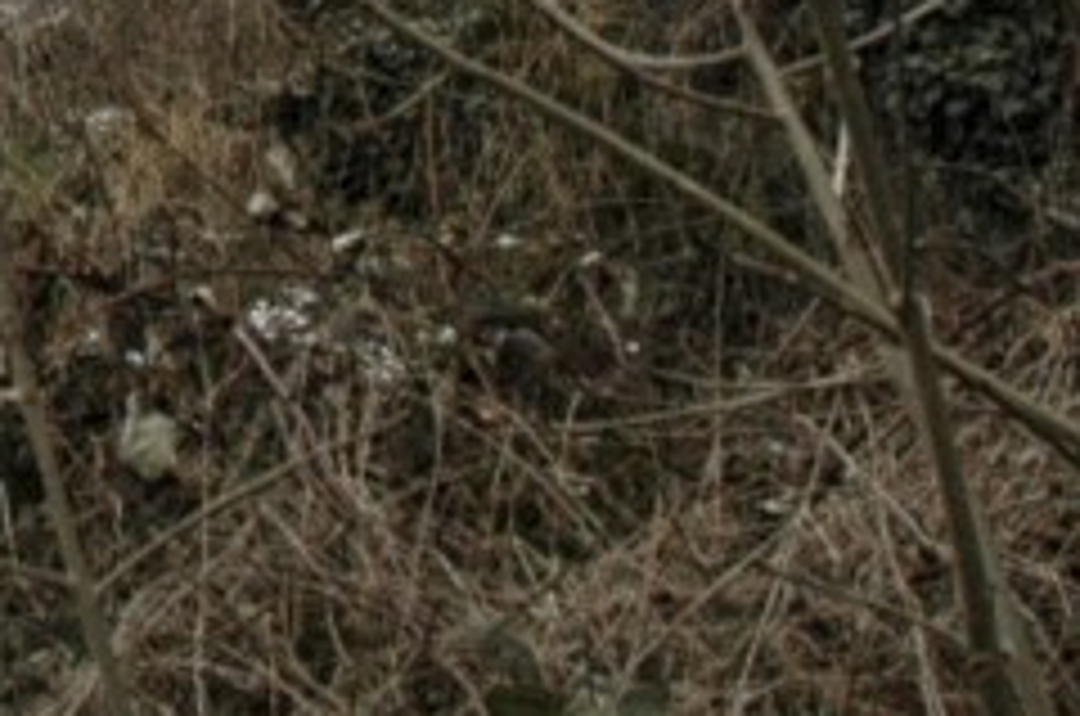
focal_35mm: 183
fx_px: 5479
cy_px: -693
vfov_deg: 7.2
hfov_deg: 10.8
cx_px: -567
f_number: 6.3
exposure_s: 1/160
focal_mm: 18
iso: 200
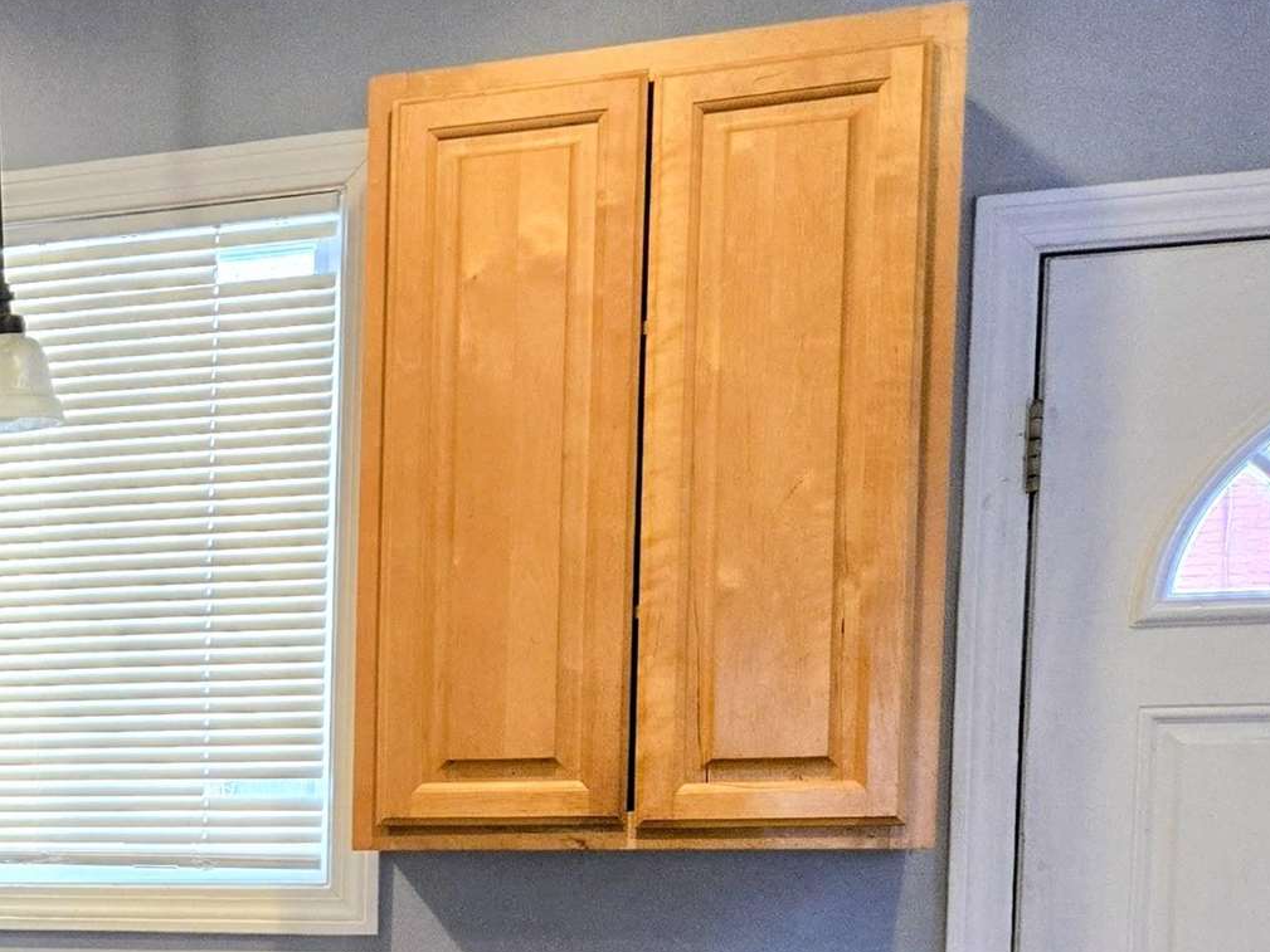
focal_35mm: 70
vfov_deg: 20.3
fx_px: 2568
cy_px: 960
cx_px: -505
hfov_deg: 23.5
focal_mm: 5.4
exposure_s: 1/120
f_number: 1.8
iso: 320
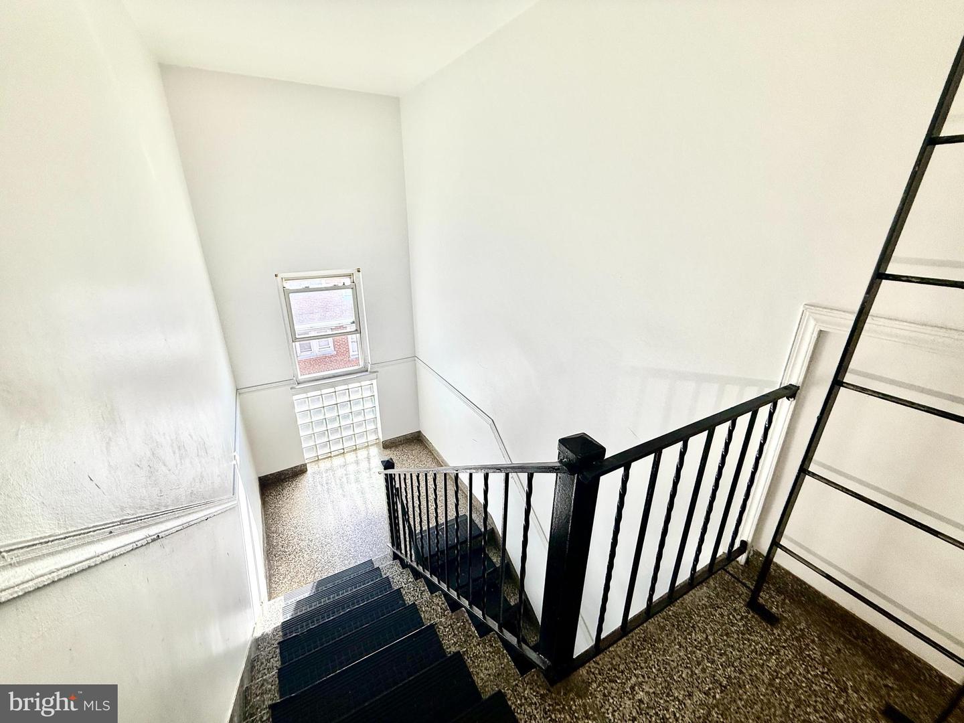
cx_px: 482
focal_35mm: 14
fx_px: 390
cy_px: 362
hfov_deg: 102.1
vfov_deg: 85.7
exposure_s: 1/291
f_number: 2.2
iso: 64
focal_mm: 2.22
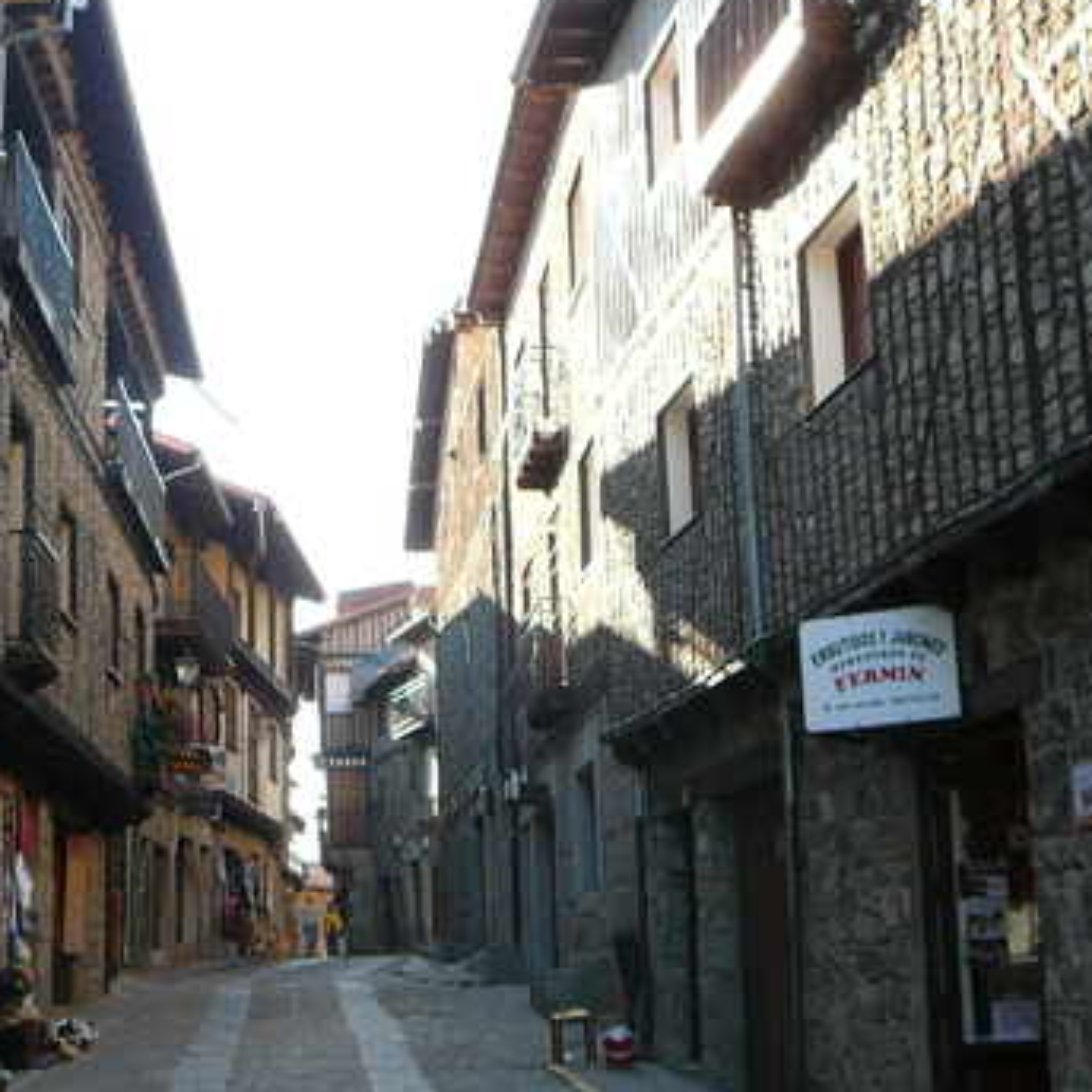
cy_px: 667
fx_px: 1927
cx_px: 365
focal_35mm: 54
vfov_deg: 31.5
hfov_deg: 31.4
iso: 80
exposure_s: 1/160
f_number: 2.8
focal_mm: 5.2
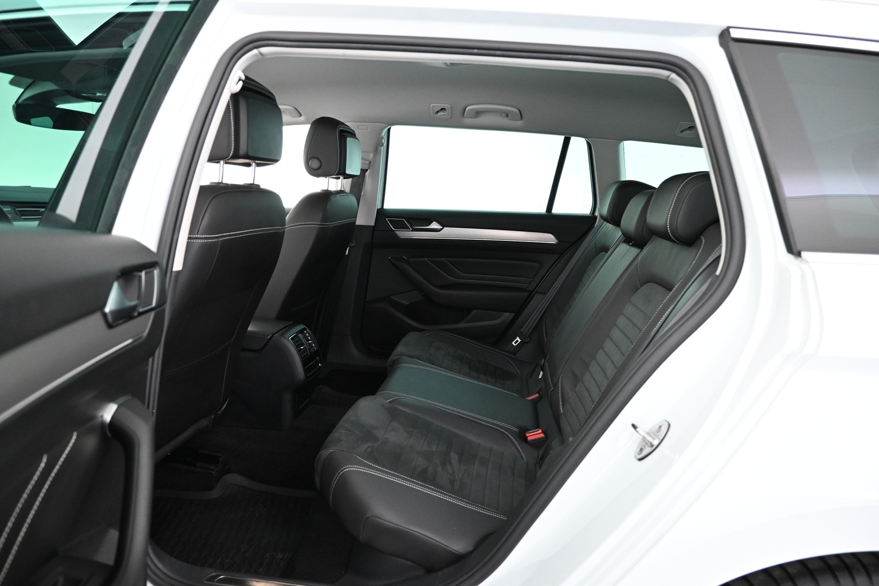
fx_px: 586
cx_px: 440
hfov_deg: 73.7
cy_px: 293
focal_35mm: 24
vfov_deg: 53.1
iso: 1600
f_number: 3.5
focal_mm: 16
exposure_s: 1/20
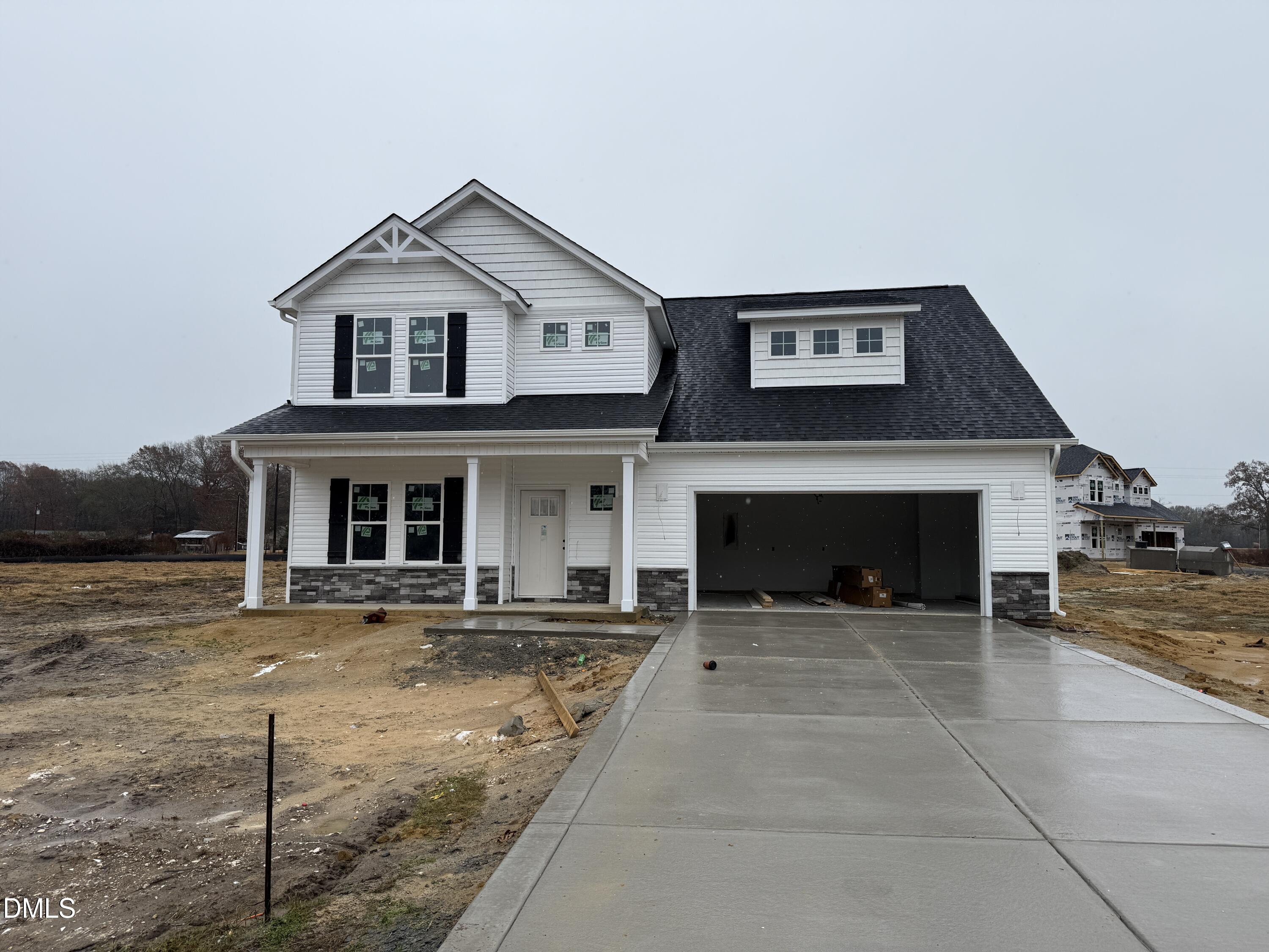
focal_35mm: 24
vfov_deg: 56.8
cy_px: 476
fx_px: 880
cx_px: 634
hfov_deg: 71.6
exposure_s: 1/2907
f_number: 1.78
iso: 80
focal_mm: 6.76
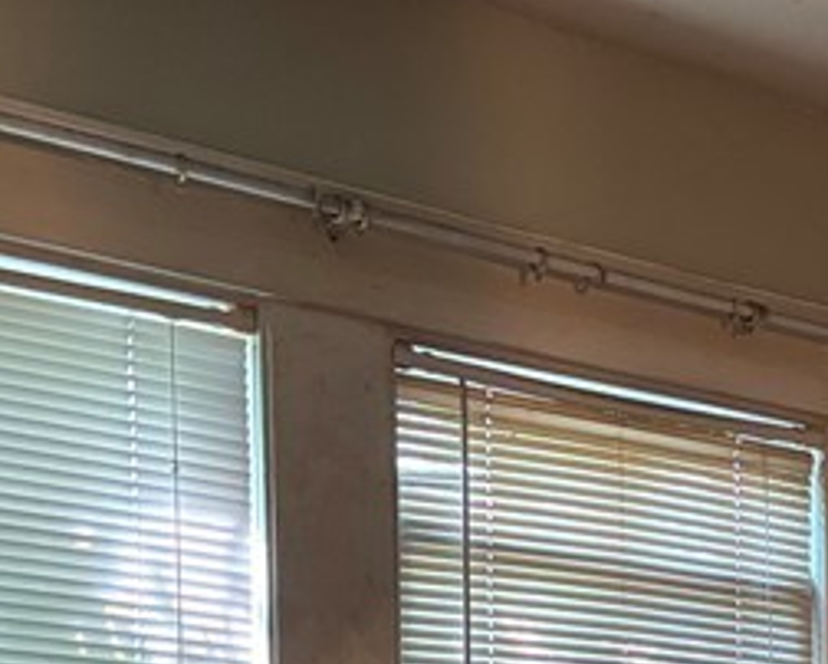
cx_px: 1258
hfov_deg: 16.8
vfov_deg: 13.6
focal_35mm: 103
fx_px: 2526
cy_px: 1157
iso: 400
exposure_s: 1/40
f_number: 1.6
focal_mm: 5.96
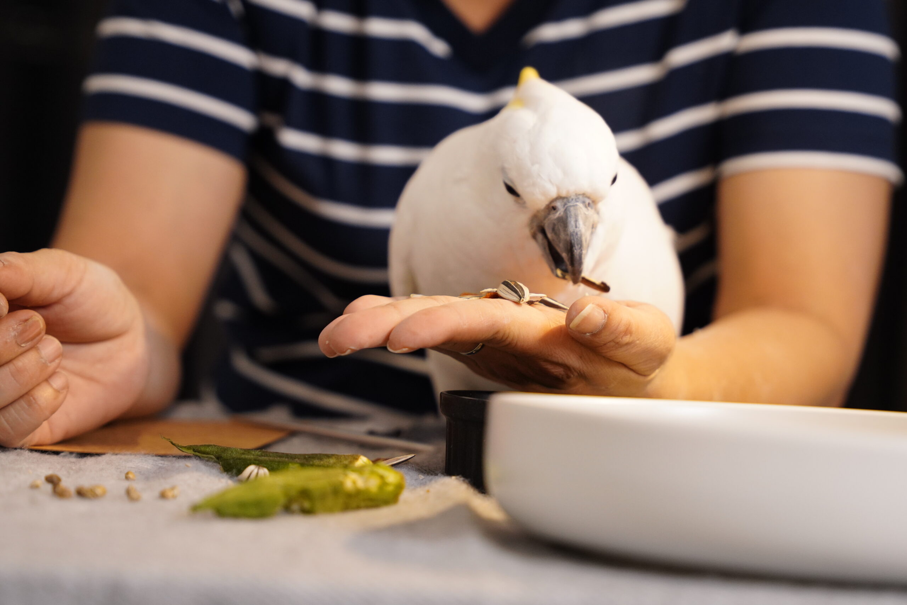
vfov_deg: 13.0
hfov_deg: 19.5
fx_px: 2645
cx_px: 454
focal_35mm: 105
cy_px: 302
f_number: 2.8
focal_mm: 70
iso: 1000
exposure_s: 1/320
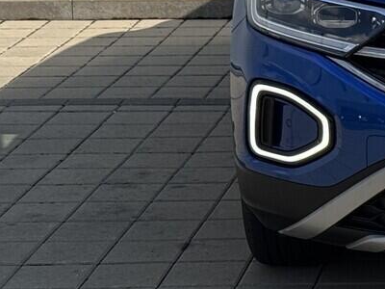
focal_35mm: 173
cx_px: 584
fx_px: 1924
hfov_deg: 11.0
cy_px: -44
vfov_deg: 8.5
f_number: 1.78
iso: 64
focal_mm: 6.76
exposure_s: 1/4975
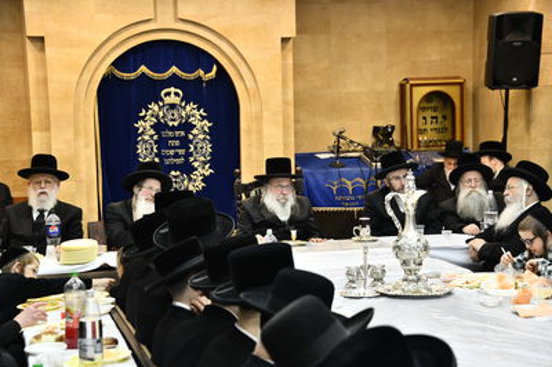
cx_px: 276
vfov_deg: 16.0
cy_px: 184
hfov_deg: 23.9
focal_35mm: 85
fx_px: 1302
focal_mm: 85
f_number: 5.6
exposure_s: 1/125
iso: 800
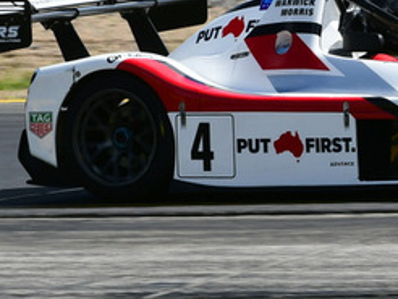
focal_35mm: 937
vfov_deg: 1.6
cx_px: 364
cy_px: -32
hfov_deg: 2.1
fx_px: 10784
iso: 400
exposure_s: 1/640
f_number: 11
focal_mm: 200
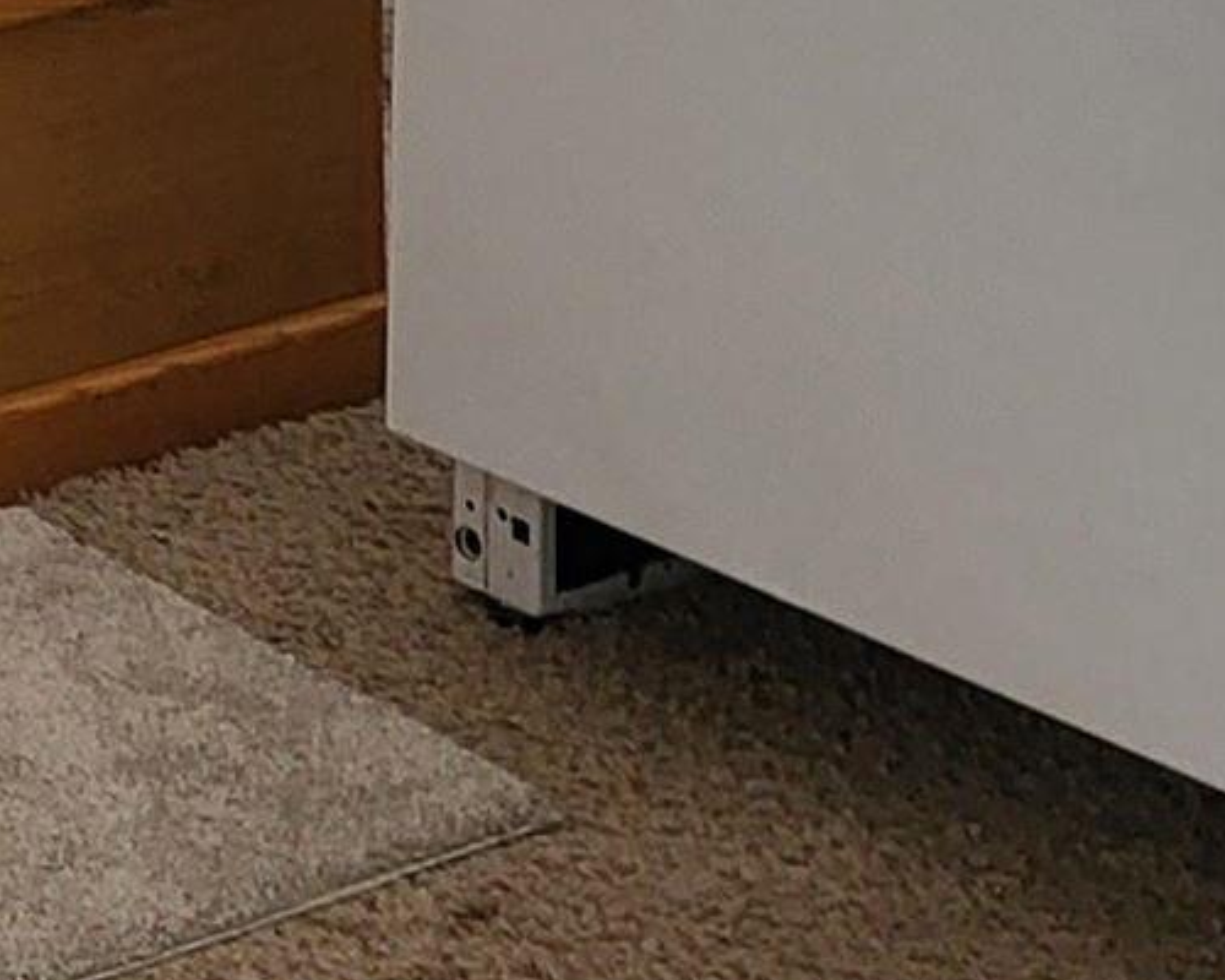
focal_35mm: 144
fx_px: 5221
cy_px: -786
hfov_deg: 11.8
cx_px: -1296
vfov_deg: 10.1
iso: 250
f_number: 1.8
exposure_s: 1/60
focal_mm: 5
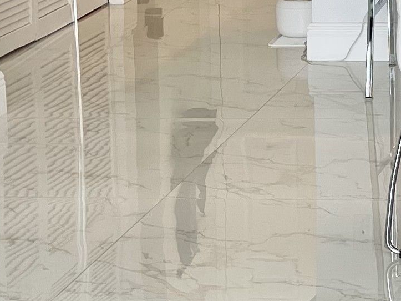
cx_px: 569
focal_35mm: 145
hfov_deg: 13.0
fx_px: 1679
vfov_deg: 9.9
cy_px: -160
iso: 32
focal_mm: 5.1
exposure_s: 1/129
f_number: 1.6
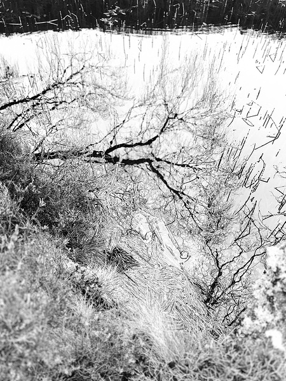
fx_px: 286
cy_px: 190
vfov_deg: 67.3
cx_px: 143
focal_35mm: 26
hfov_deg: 53.1
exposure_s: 1/77
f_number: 1.6
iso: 125
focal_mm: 5.1
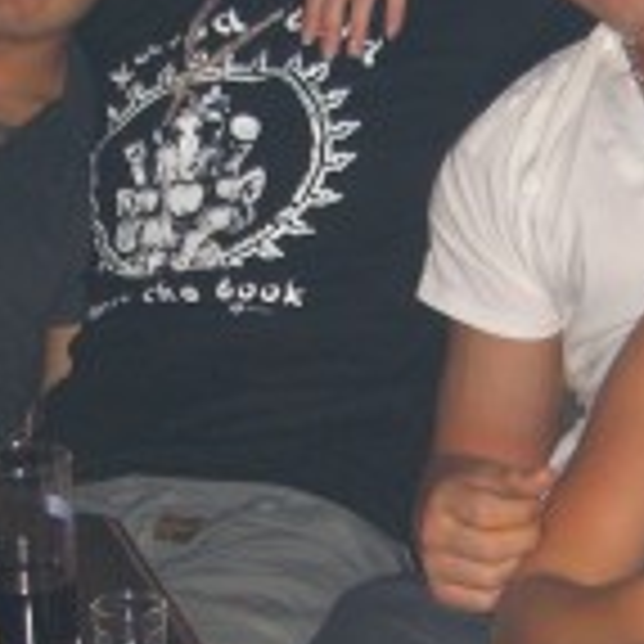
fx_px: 2968
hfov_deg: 12.4
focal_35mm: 141
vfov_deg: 12.3
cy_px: 491
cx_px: 302
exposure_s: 1/60
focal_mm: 7.9
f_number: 2.8
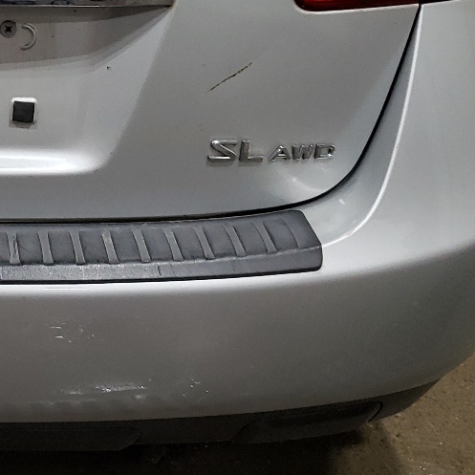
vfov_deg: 22.7
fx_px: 1149
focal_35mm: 74
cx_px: -55
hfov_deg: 22.0
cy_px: 34
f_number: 1.5
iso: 99
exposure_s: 1/120
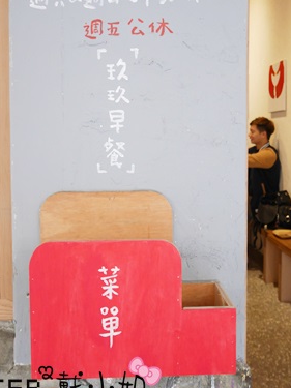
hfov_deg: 35.9
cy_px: 151
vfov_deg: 46.5
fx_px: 449
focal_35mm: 40
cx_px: 126
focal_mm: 15
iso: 1250
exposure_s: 1/60
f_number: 3.7
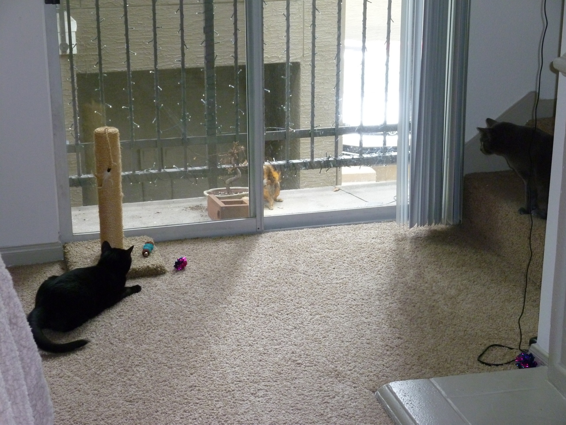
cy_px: 212
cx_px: 283
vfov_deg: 20.7
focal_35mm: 71
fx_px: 1161
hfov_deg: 27.4
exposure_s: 1/40
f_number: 4.8
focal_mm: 12.7
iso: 320
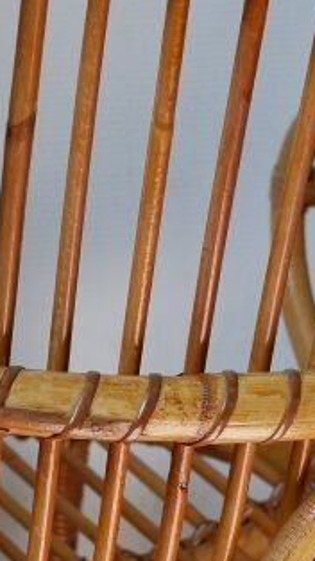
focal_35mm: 179
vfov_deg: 12.0
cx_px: 144
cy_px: 432
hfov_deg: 6.8
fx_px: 2659
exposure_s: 1/250
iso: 200
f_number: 2.5
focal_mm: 20
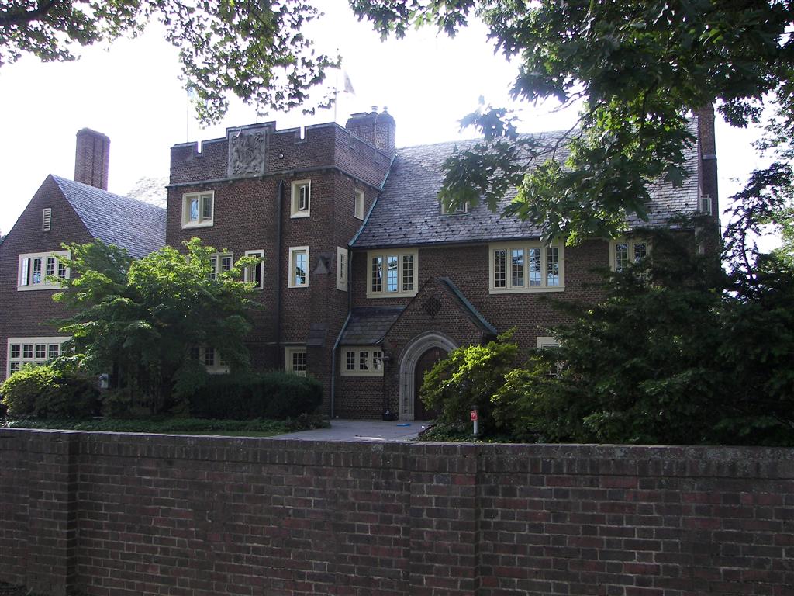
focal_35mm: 36
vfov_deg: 39.7
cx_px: 397
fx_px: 826
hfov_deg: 51.4
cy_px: 298
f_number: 2.8
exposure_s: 1/250
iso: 64
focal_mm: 6
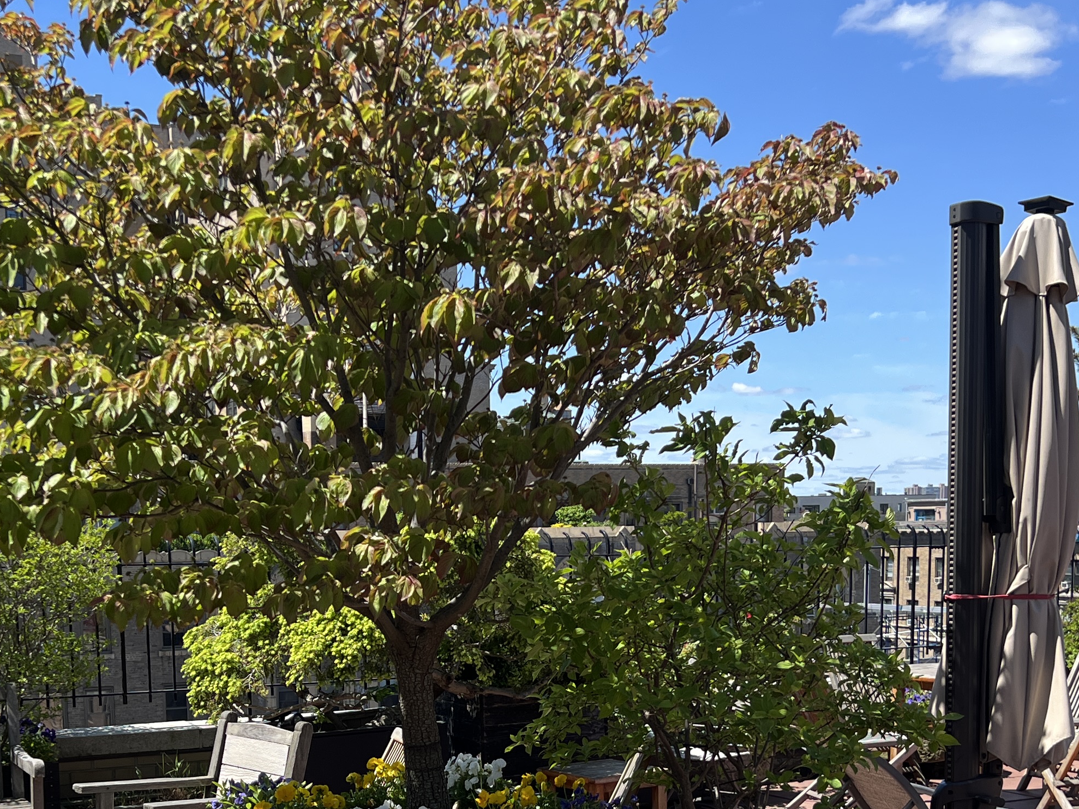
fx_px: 1652
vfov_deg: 26.7
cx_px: 490
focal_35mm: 53
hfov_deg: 36.1
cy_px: 706
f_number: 1.5
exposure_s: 1/2513
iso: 50
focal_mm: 5.7
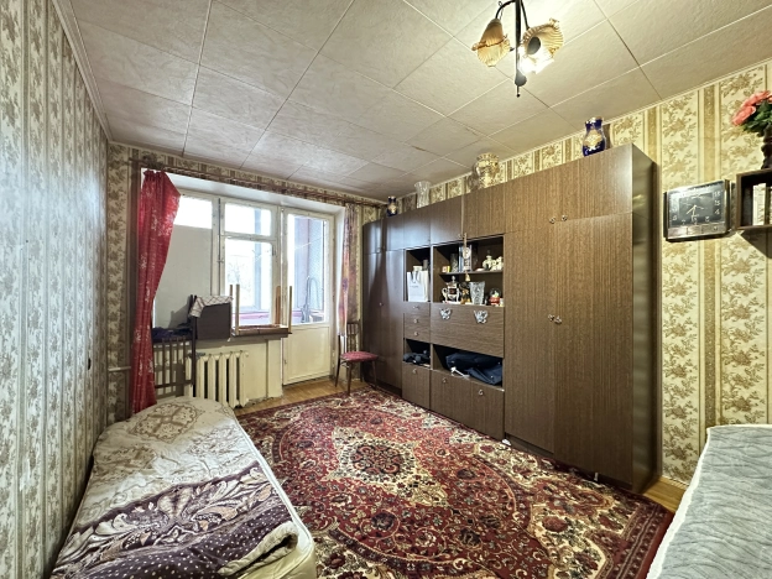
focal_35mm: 14
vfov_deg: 85.7
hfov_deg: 102.1
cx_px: 386
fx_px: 312
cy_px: 290
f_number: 2.2
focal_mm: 2.22
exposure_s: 1/34
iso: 1250
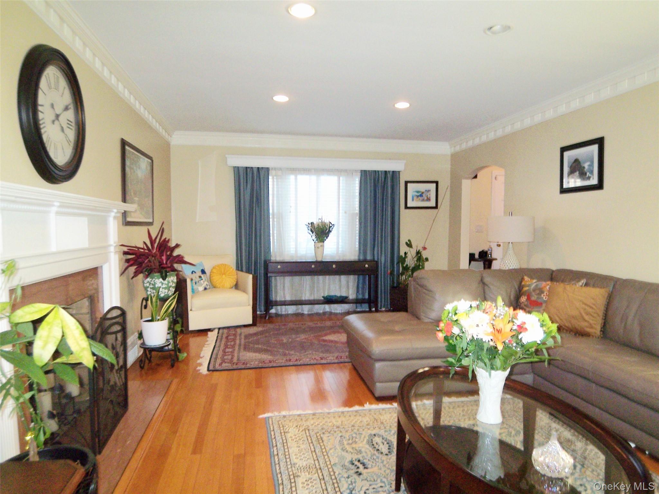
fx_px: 438
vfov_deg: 58.9
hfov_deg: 73.9
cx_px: 330
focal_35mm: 23
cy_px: 247
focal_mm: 3.8
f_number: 2.8
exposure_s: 1/30
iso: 125
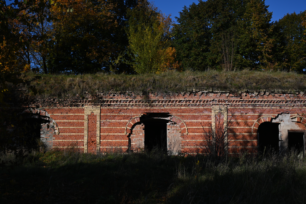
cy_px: 102
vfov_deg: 30.5
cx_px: 153
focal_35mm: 44
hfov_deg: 44.5
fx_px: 374
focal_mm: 44
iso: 100
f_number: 4
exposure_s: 1/2000
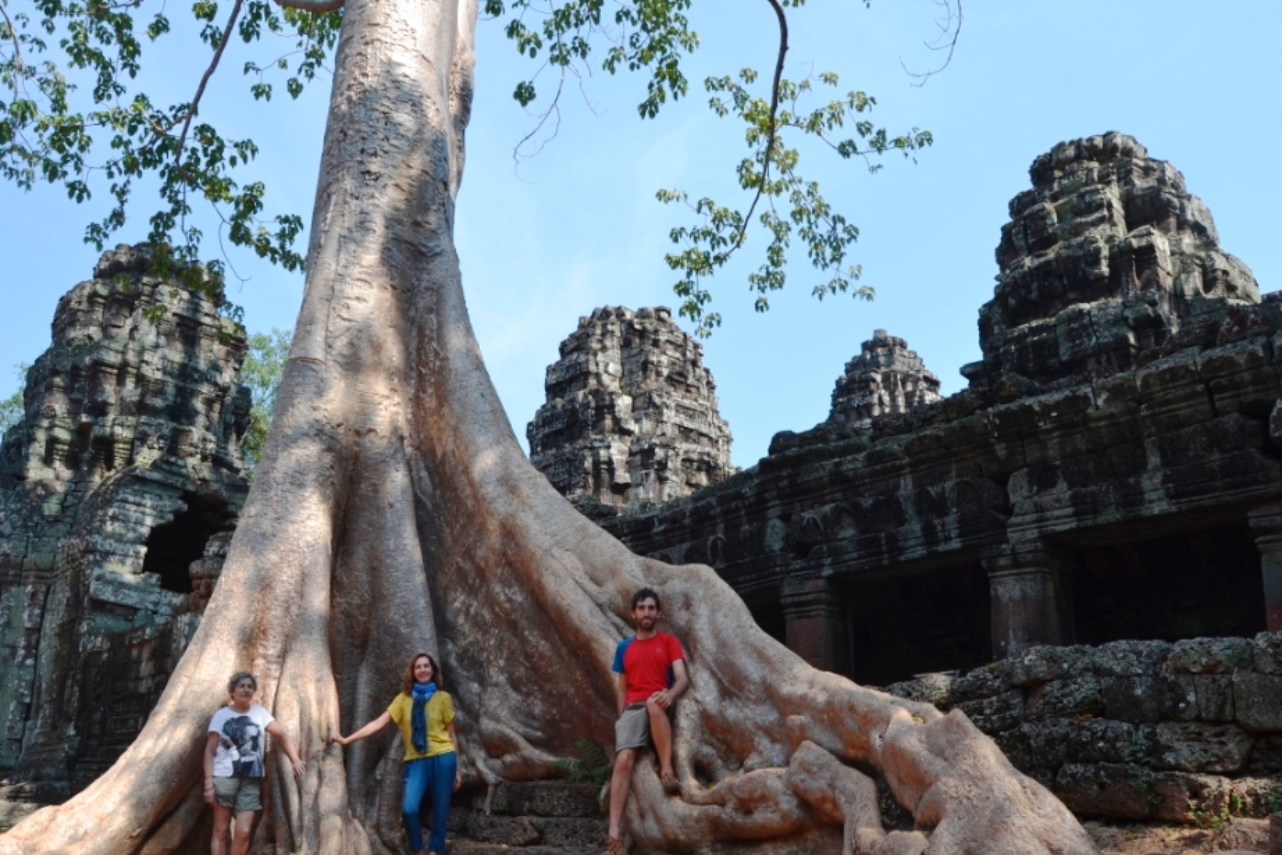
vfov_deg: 43.6
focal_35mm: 30
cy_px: 443
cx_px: 634
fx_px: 1068
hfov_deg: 61.9
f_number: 7.1
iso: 100
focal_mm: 18
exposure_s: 1/200
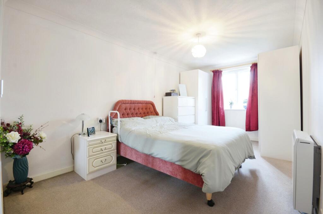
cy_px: 107
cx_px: 162
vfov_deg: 77.1
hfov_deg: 100.5
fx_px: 134
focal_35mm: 15
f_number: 9
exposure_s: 1
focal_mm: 10
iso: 200
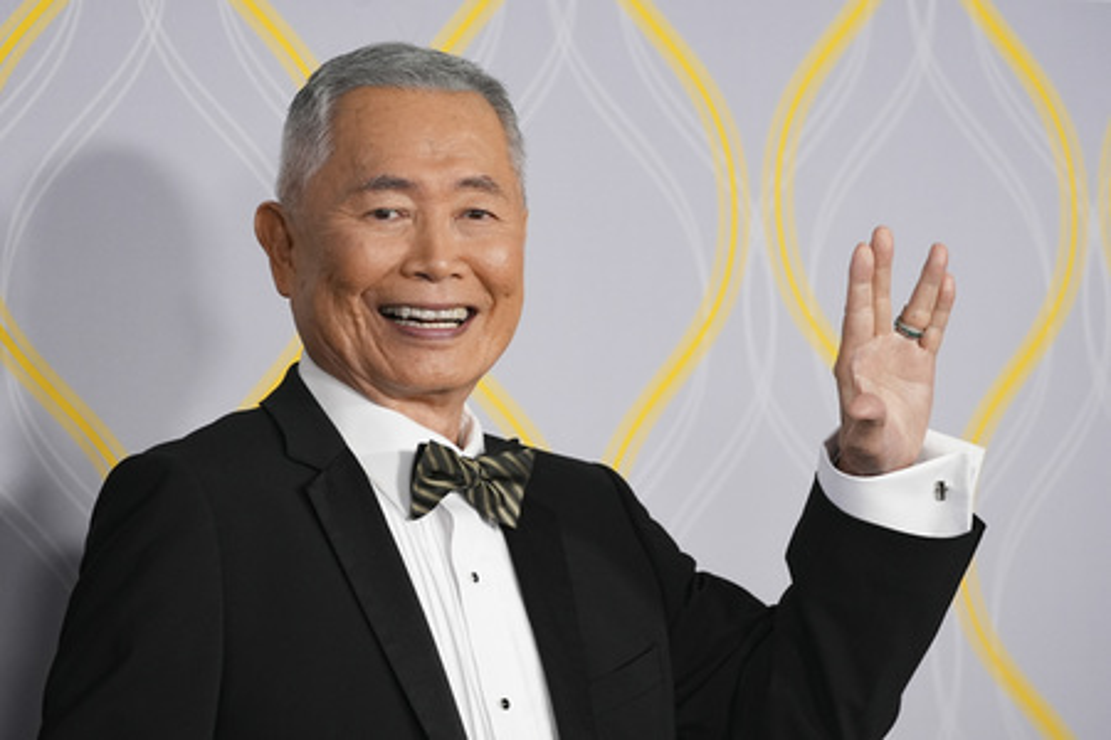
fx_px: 5123
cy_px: 370
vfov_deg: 8.3
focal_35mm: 166
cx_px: 556
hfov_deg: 12.4
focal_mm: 166
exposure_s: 1/500
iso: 5000
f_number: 5.6
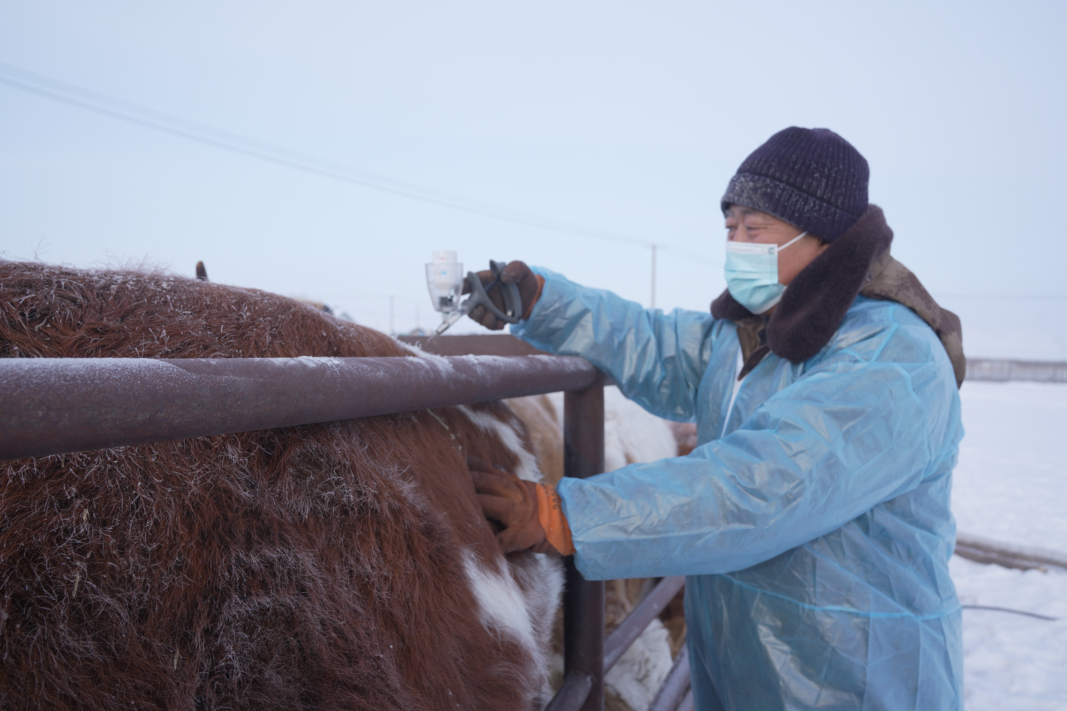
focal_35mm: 32
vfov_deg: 41.1
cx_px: 534
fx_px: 948
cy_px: 356
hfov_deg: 58.7
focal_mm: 32
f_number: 6.3
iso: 125
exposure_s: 1/160
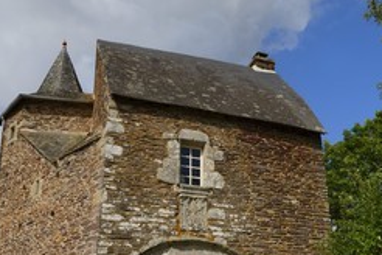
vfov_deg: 32.0
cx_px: 213
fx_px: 435
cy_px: 191
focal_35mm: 41
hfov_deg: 47.3
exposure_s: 1/200
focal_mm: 24
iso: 200
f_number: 20
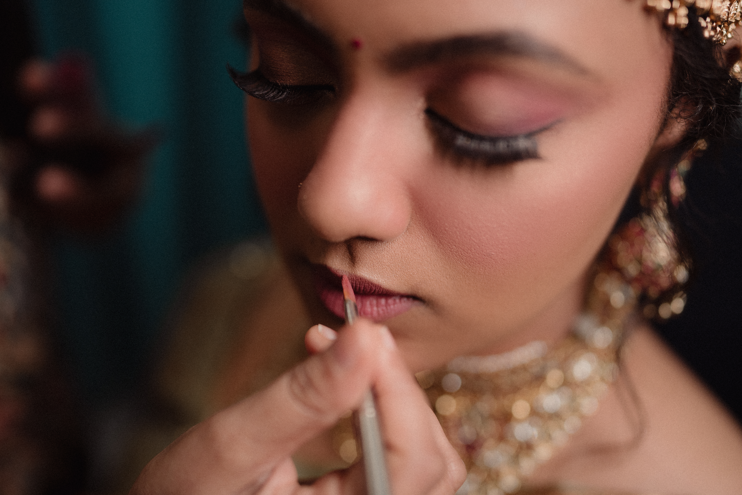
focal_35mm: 35
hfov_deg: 54.4
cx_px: 371
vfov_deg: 37.9
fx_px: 721
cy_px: 248
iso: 320
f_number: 1.4
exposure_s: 1/640
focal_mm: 35
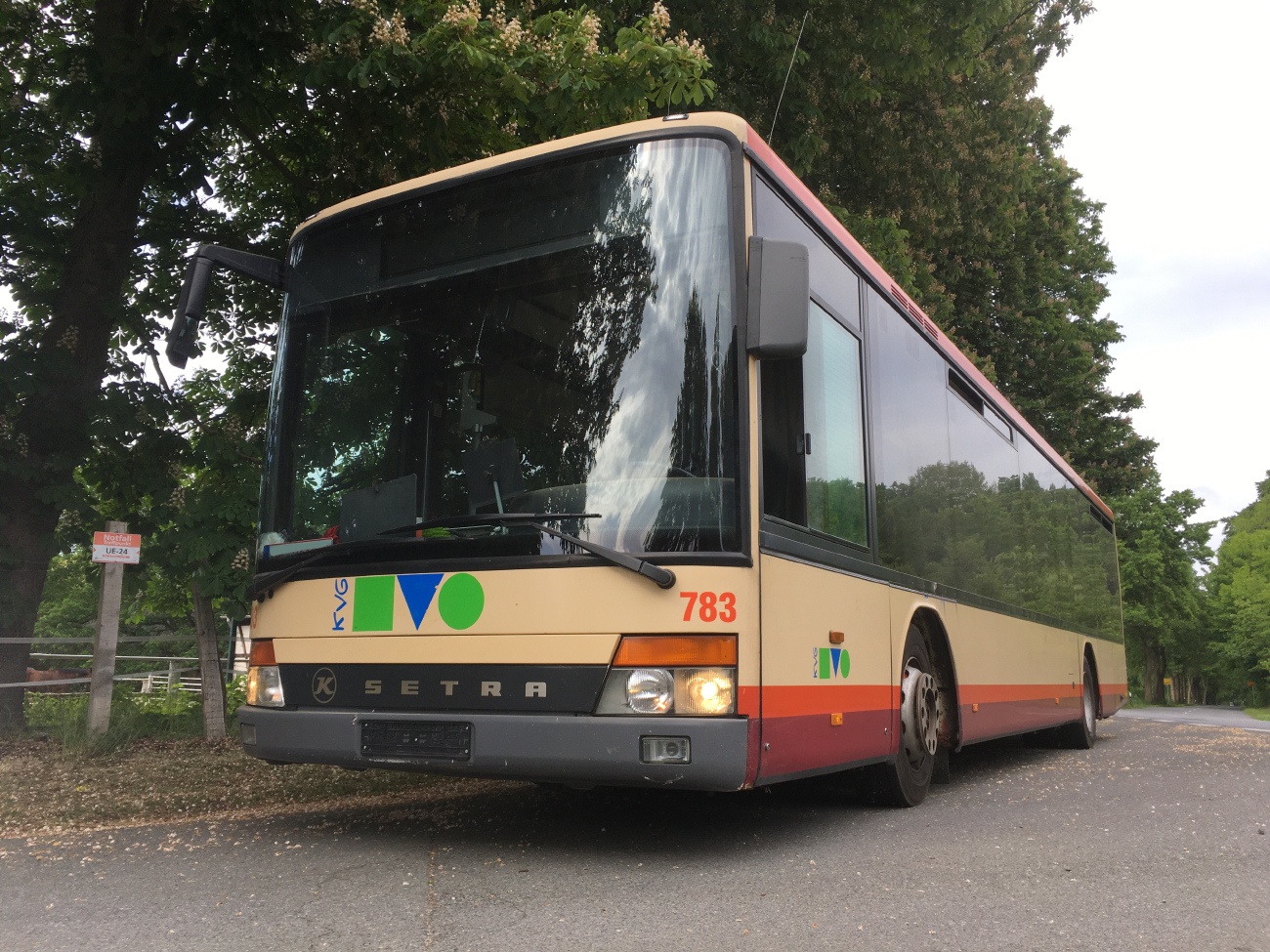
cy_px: 476
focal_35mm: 29
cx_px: 635
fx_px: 1064
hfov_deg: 61.7
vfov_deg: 48.2
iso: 25
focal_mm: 4.15
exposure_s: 1/496
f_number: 2.2
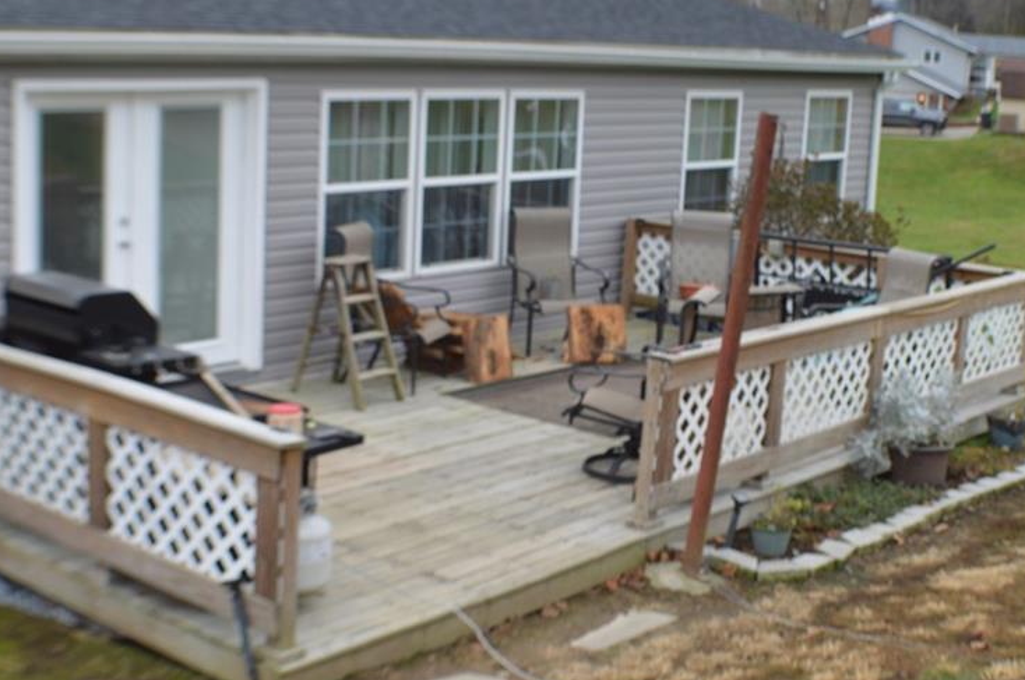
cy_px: 318
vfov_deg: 20.2
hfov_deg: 30.0
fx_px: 1905
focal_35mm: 67
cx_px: 390
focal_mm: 32
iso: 200
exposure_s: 1/125
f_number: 5.6
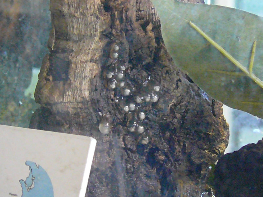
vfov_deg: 5.2
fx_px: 2181
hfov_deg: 6.9
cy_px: 98
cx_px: 132
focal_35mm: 287
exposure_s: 1/40
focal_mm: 47.8
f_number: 3.3
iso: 3200
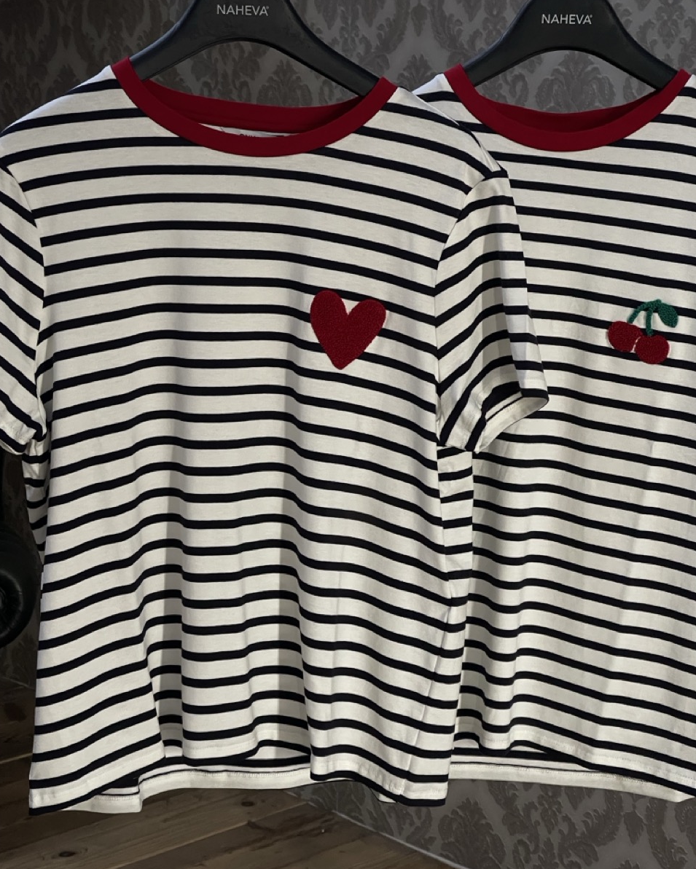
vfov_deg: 28.3
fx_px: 1724
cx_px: 348
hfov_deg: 22.8
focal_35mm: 67
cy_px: 428
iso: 200
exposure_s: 1/66
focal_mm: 7.5
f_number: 2.2
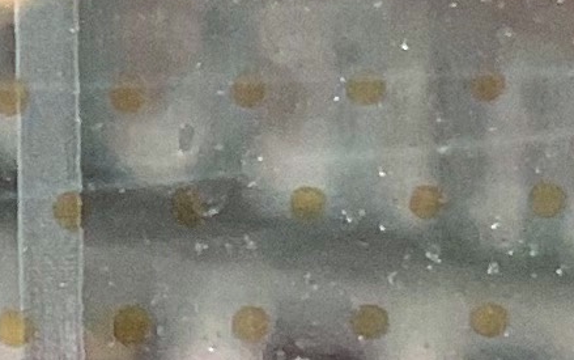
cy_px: 638
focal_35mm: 506
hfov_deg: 4.0
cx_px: -1130
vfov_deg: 2.6
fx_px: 7921
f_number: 2.4
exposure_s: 1/122
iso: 80
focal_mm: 6
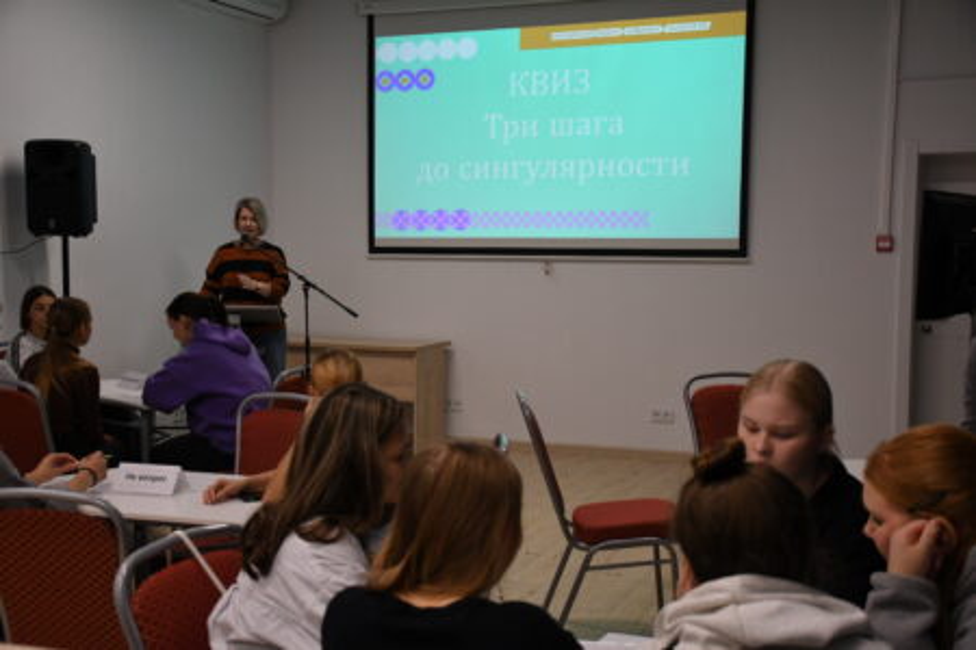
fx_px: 1220
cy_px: 325
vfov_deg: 29.9
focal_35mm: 45
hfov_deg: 43.6
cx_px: 488
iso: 1800
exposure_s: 1/500
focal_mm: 30
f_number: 4
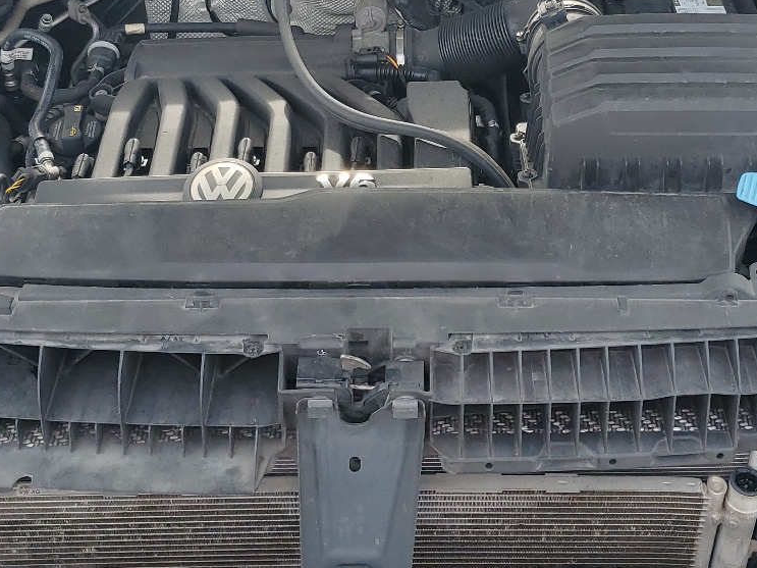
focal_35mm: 56
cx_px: 430
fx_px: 1224
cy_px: 96
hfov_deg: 34.3
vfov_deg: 25.5
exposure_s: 1/625
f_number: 1.5
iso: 50
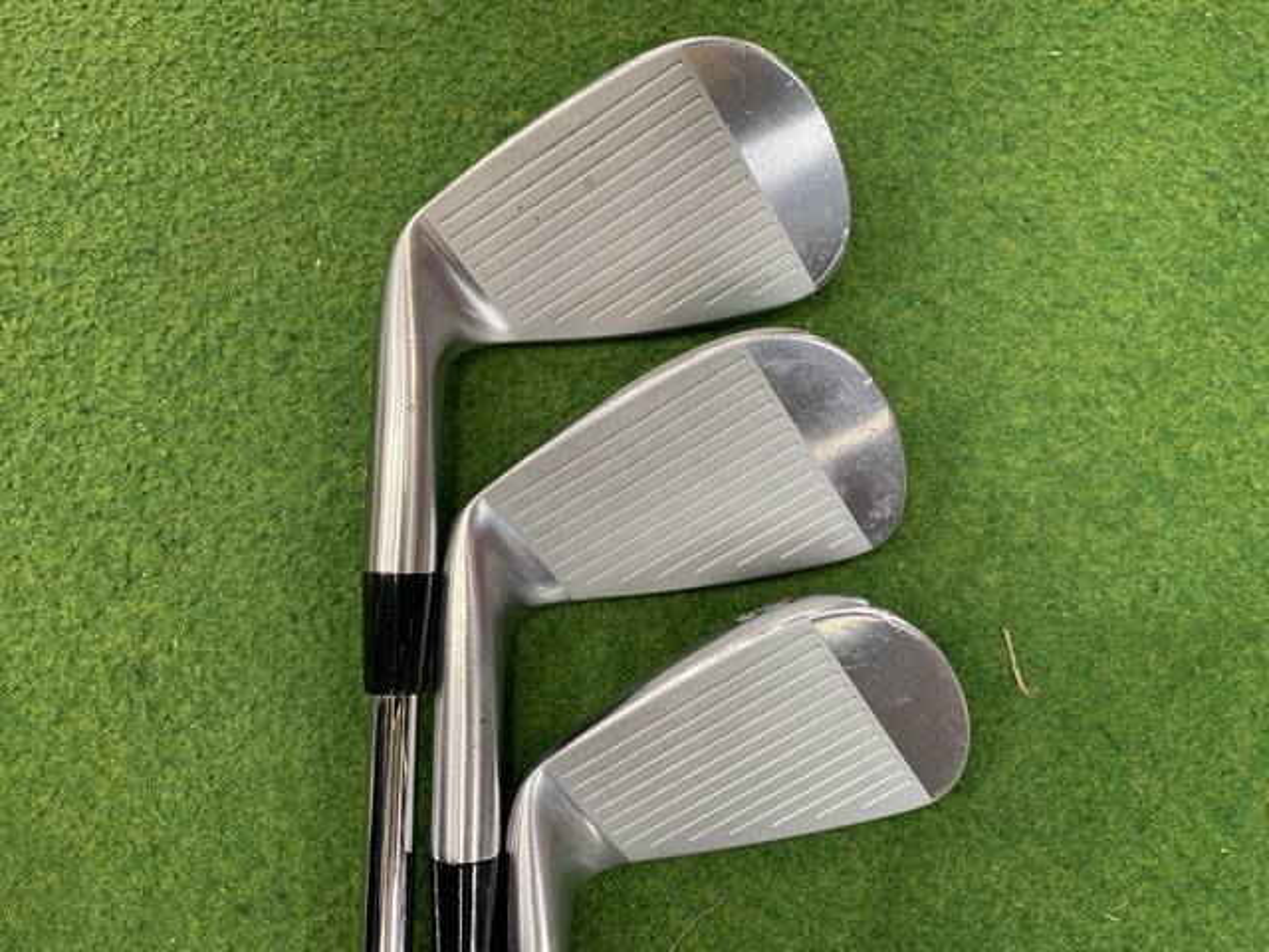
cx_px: 634
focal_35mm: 26
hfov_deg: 67.3
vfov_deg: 53.1
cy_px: 476
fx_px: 953
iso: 160
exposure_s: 1/60
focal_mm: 4.25
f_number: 1.8
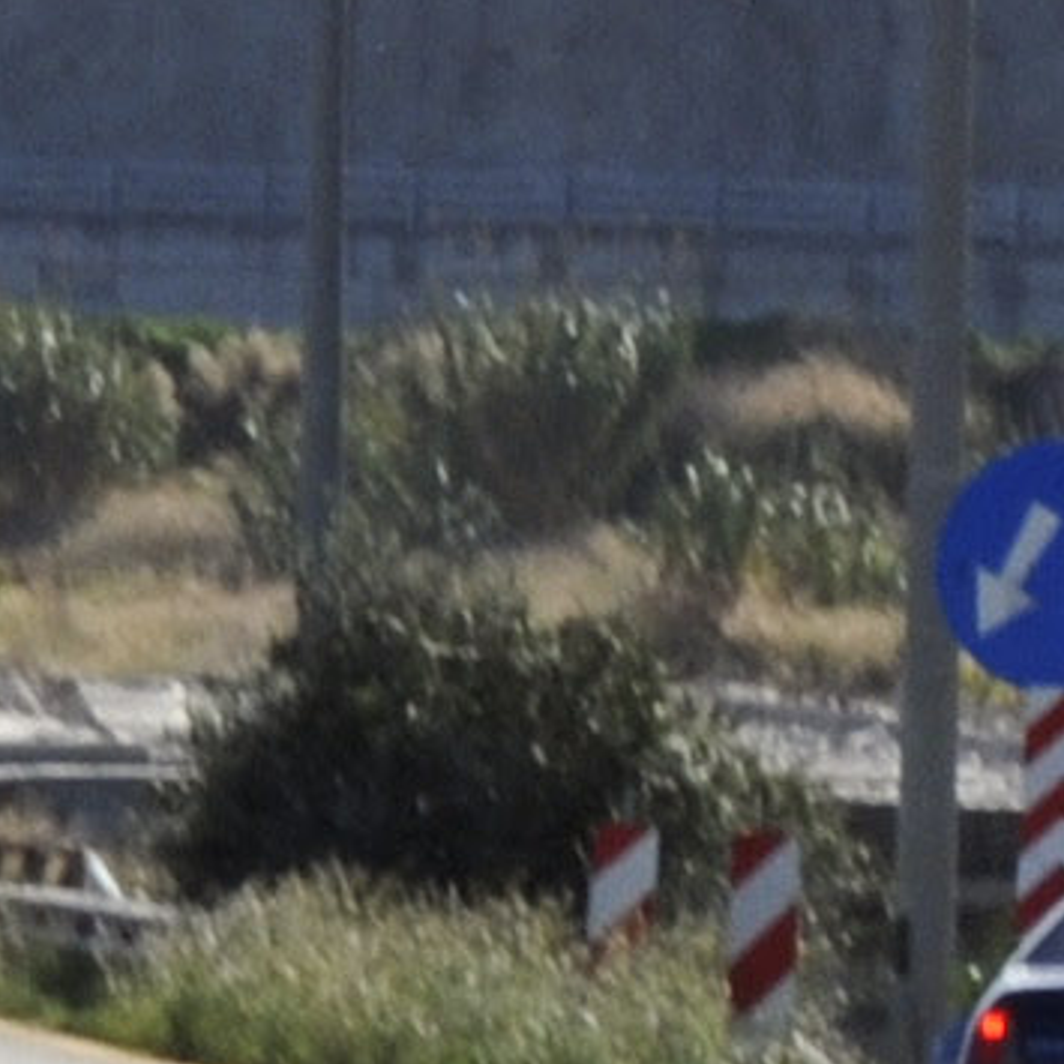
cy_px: 854
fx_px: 39679
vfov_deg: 1.5
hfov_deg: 1.5
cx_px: 1978
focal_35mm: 1141
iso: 500
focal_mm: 112
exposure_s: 1/200
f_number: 22
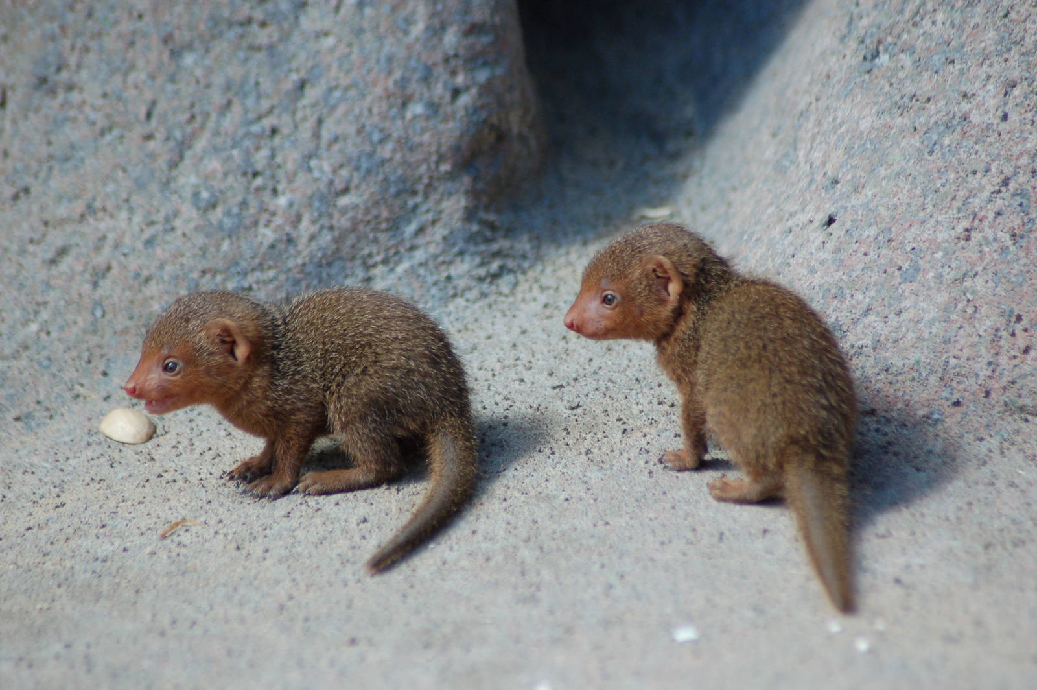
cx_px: 518
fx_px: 8634
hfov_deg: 6.9
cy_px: 345
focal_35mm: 300
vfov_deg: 4.6
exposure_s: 1/640
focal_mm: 200
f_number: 5
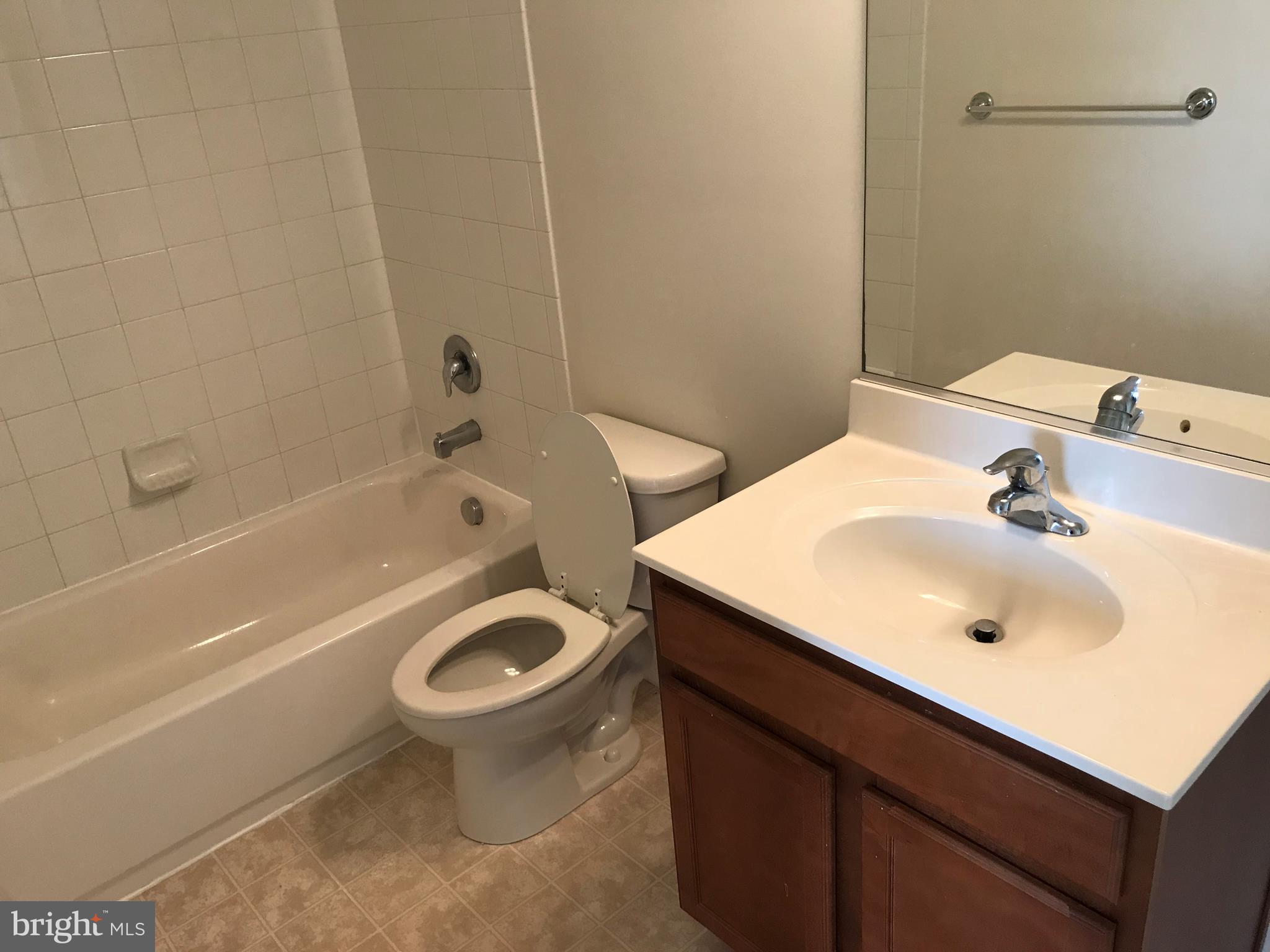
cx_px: 635
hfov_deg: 63.4
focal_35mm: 28
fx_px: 1027
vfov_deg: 49.7
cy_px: 476
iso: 40
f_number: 1.8
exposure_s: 1/24
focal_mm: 3.99
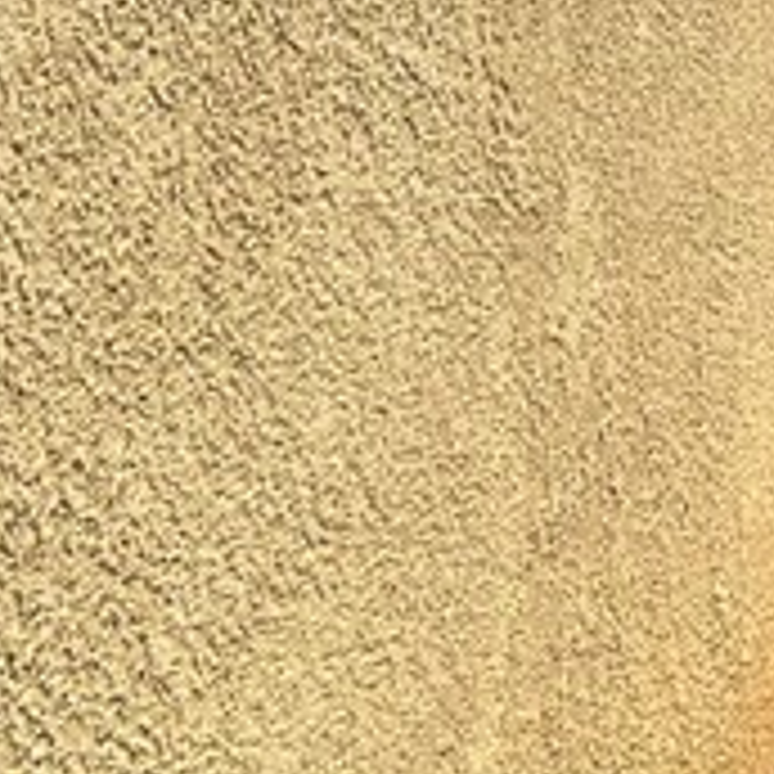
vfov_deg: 12.6
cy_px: 45
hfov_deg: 11.6
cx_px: 1480
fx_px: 3466
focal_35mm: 137
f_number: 1.5
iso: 50
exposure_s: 1/6211
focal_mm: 5.7
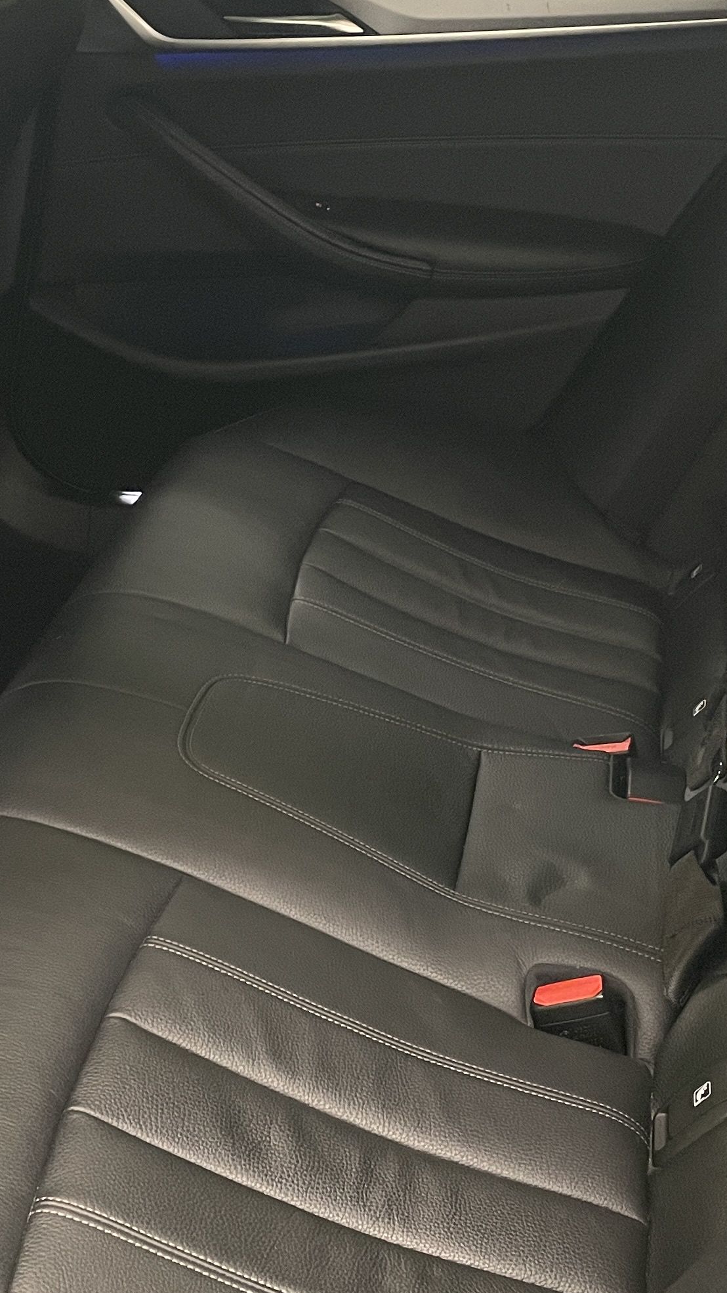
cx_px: 283
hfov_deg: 20.7
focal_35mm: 58
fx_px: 1987
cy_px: 624
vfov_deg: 36.0
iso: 320
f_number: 1.6
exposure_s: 1/50
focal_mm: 4.2
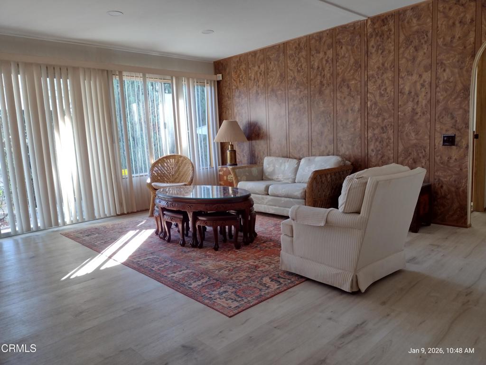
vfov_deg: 51.4
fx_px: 379
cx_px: 243
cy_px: 182
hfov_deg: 65.3
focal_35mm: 27
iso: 147
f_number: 1.7
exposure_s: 1/40
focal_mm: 4.71
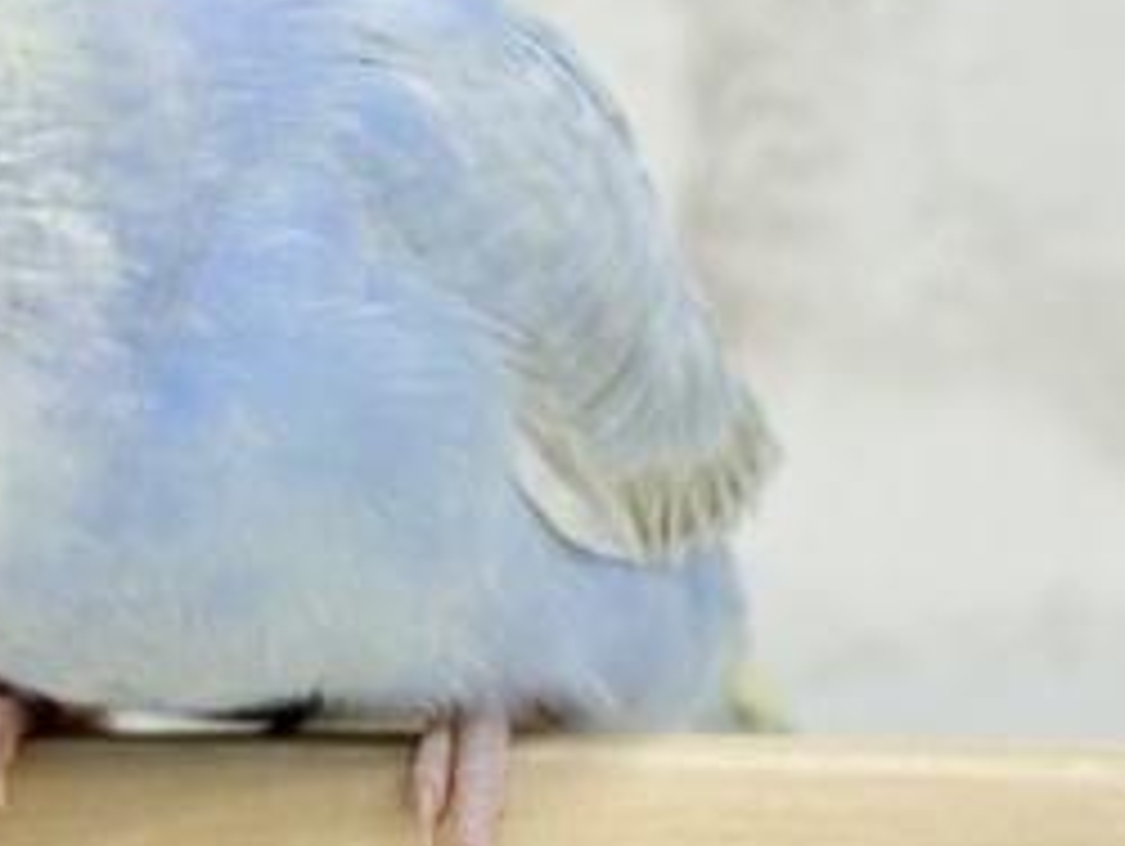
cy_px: 230
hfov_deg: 14.8
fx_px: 4327
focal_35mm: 133
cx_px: 360
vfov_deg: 11.1
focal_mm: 5.96
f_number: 1.6
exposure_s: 1/100
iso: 64
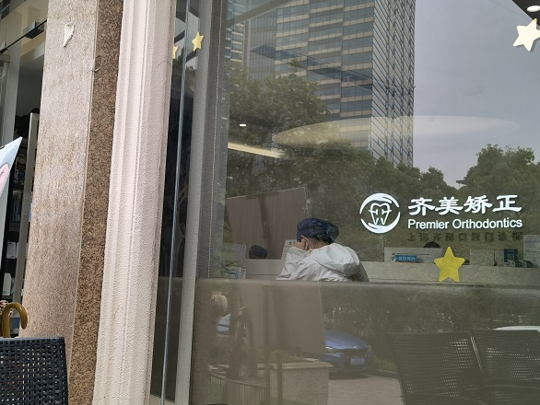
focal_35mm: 44
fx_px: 687
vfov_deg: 32.9
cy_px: 202
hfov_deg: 42.9
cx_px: 271
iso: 50
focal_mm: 6.67
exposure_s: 1/1294
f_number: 1.9
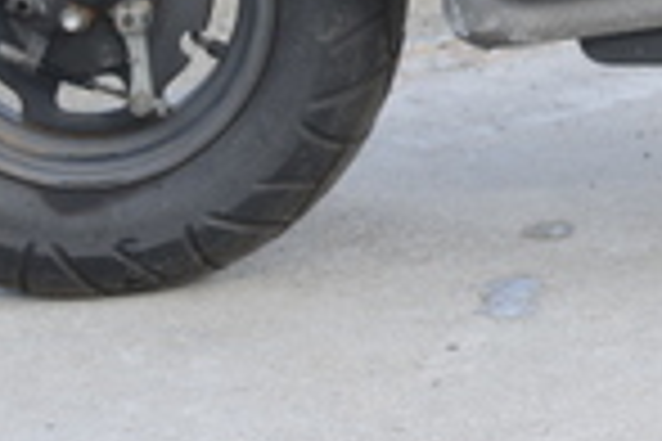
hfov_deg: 9.2
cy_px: -479
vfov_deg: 6.1
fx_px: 4008
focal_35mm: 218
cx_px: 1004
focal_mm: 50
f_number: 6.3
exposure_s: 1/160
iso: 100
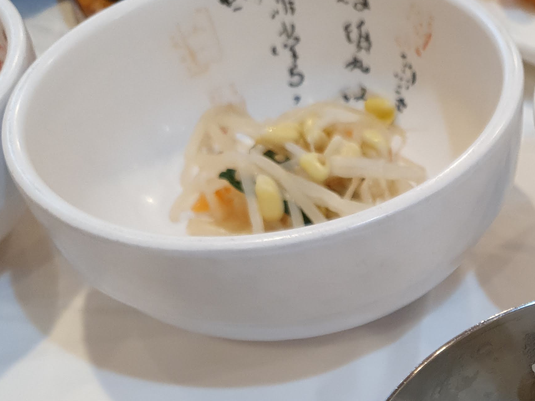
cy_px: 416
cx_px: 546
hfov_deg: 29.4
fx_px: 943
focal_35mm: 61
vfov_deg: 22.9
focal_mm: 4.32
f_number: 1.5
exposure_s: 1/60
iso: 125
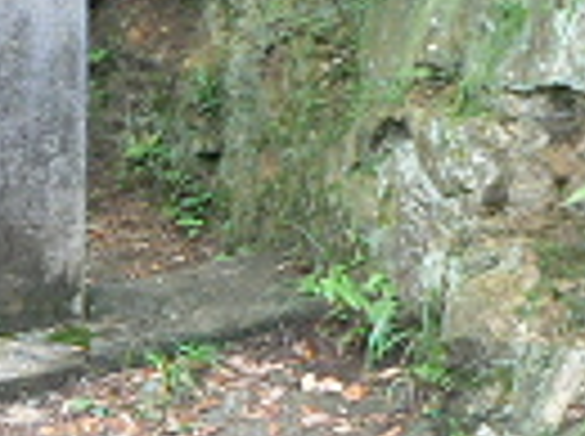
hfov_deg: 17.5
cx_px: 54
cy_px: 108
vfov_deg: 13.3
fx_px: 1872
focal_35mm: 111
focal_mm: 6
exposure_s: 1/50
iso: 100
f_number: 2.8
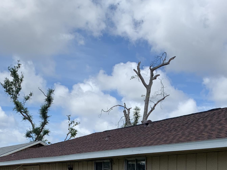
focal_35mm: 58
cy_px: 173
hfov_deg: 33.1
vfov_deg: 24.0
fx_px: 380
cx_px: 143
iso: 25
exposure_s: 1/2545
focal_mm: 4.25
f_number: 1.8
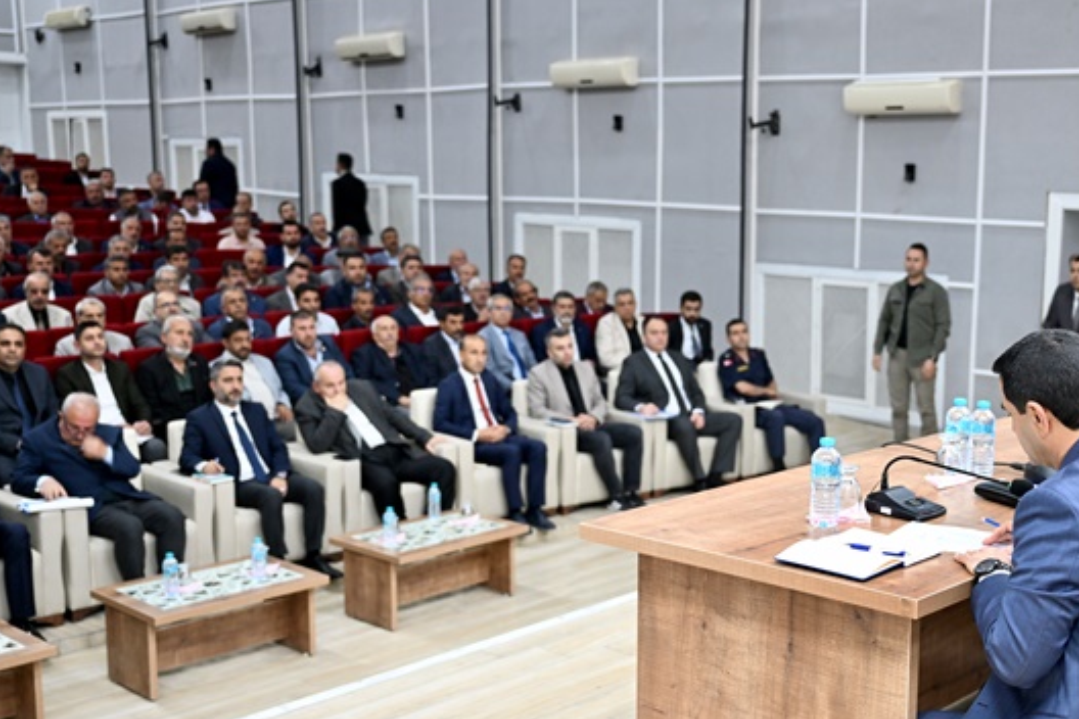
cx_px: 672
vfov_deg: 28.2
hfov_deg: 41.0
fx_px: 1431
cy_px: 393
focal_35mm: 48
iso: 450
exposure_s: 1/30
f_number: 2.8
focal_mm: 31.5
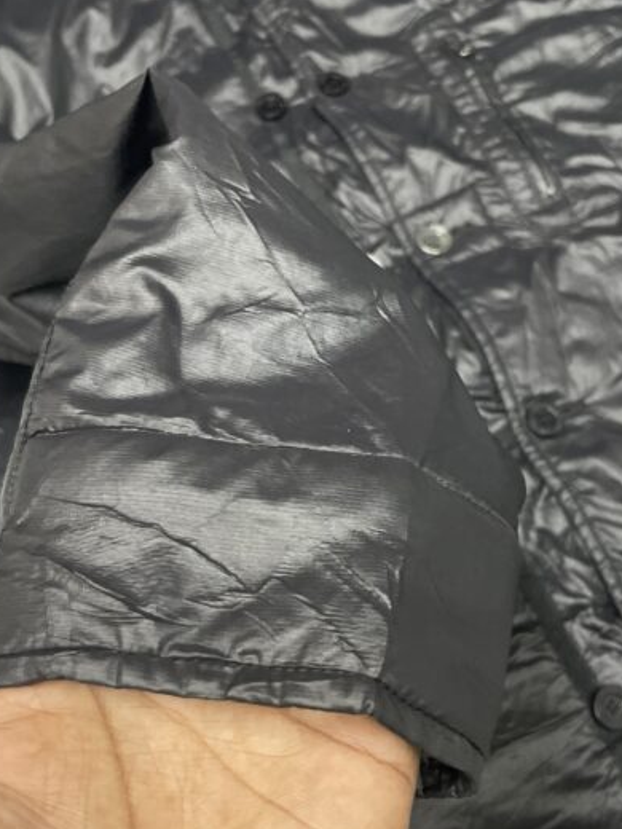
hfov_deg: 35.9
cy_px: 363
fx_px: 958
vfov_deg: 46.7
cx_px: 354
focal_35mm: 40
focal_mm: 4.2
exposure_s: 1/25
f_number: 1.6
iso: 500
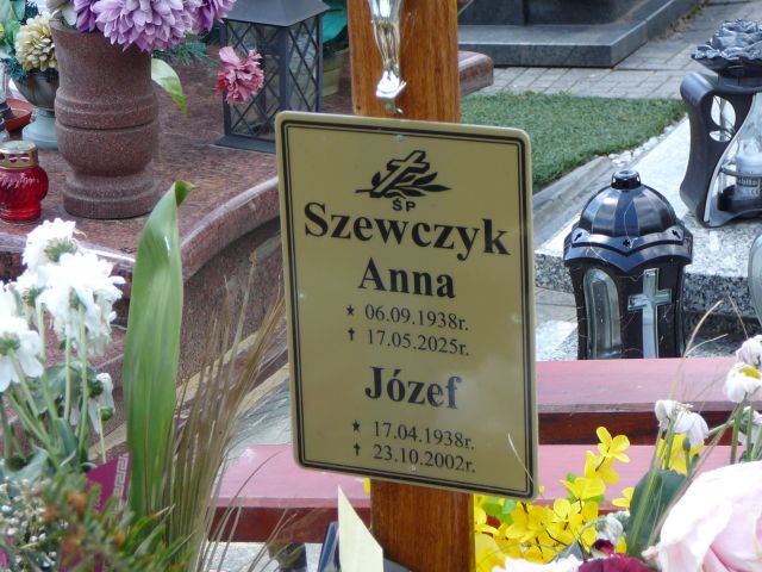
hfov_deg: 18.7
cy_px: 286
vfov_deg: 14.1
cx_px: 381
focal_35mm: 105
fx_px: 2311
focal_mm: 15.6
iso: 80
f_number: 3.9
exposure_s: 1/125
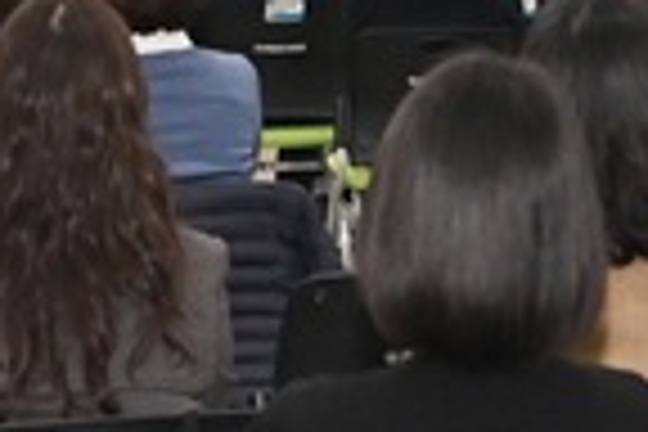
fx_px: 4266
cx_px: 711
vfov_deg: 5.7
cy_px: -261
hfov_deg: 8.6
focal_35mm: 237
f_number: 6.3
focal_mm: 38
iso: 2000
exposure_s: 1/200
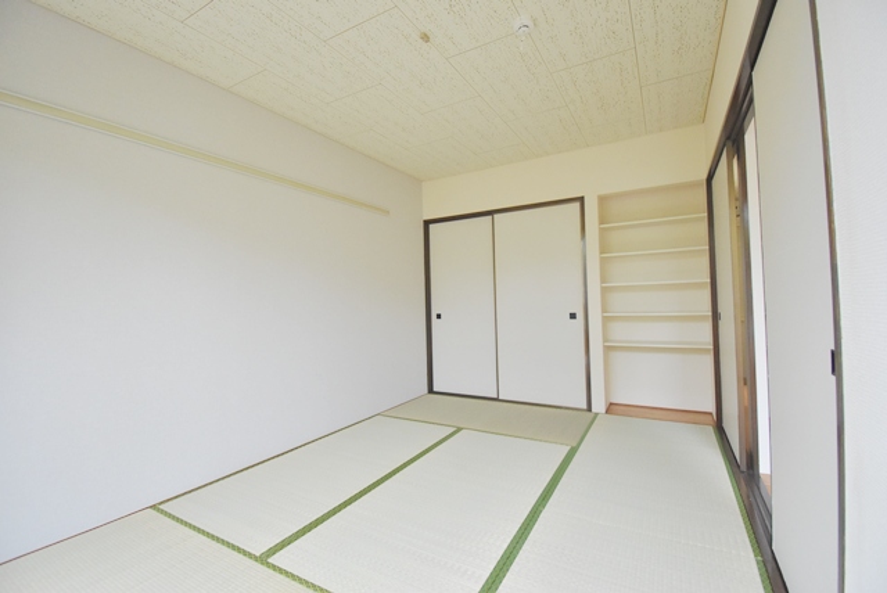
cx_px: 444
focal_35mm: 15
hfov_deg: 100.3
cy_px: 296
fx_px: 370
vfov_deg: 77.4
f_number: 4.5
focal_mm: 10
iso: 2000
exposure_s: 1/50
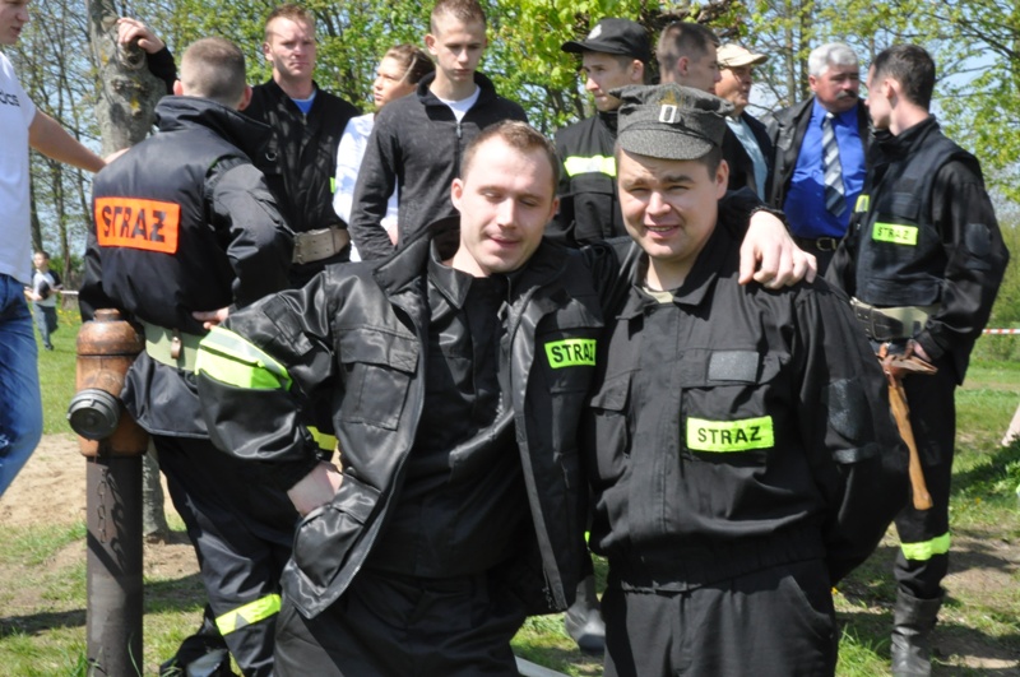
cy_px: 338
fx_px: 2631
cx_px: 510
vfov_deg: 14.7
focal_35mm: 93
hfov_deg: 21.9
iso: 1000
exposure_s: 1/125
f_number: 25
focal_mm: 62
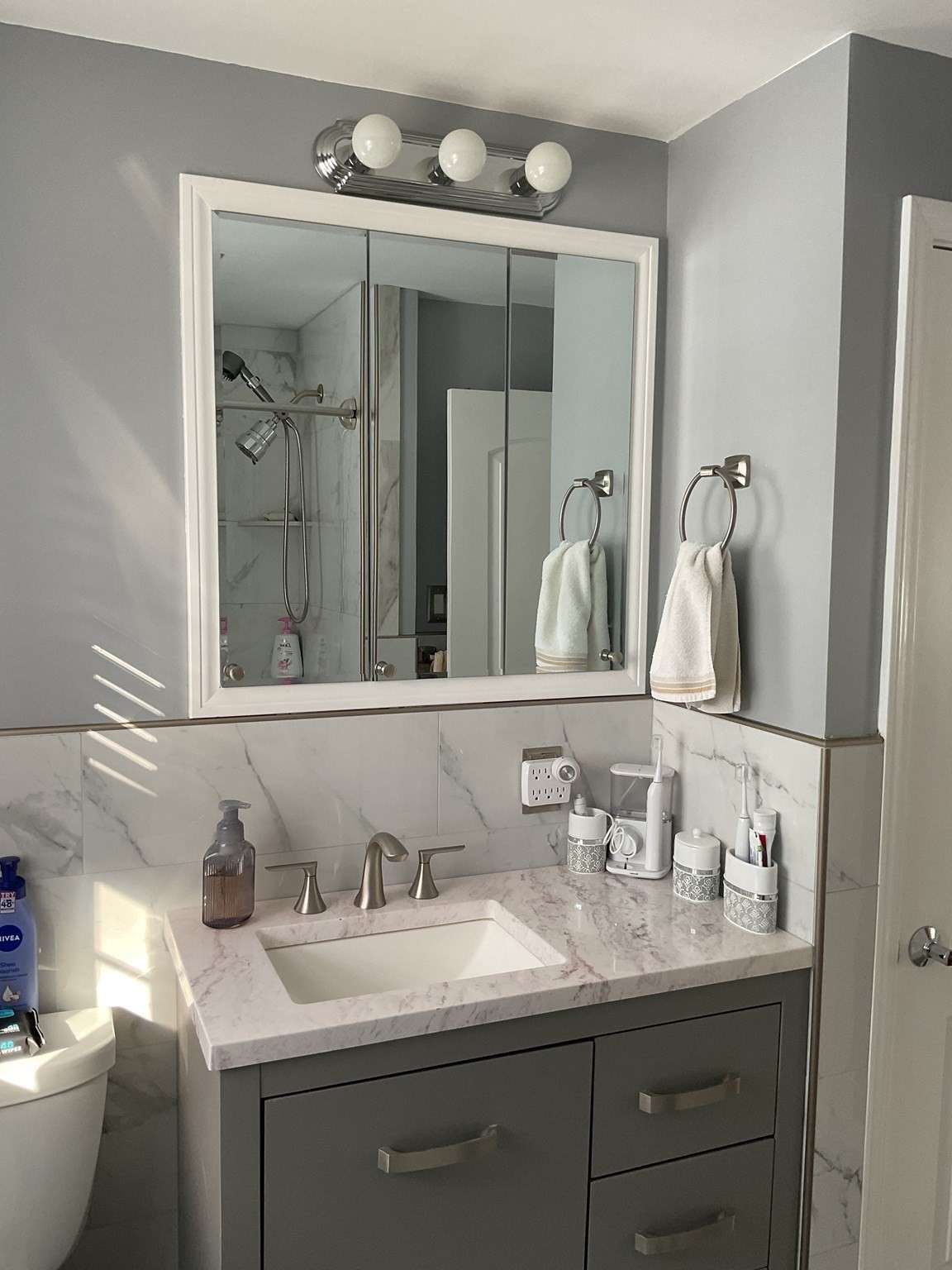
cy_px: 635
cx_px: 476
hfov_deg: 48.2
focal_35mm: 29
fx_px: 1063
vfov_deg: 61.7
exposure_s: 1/60
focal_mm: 3
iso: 50
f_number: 1.8
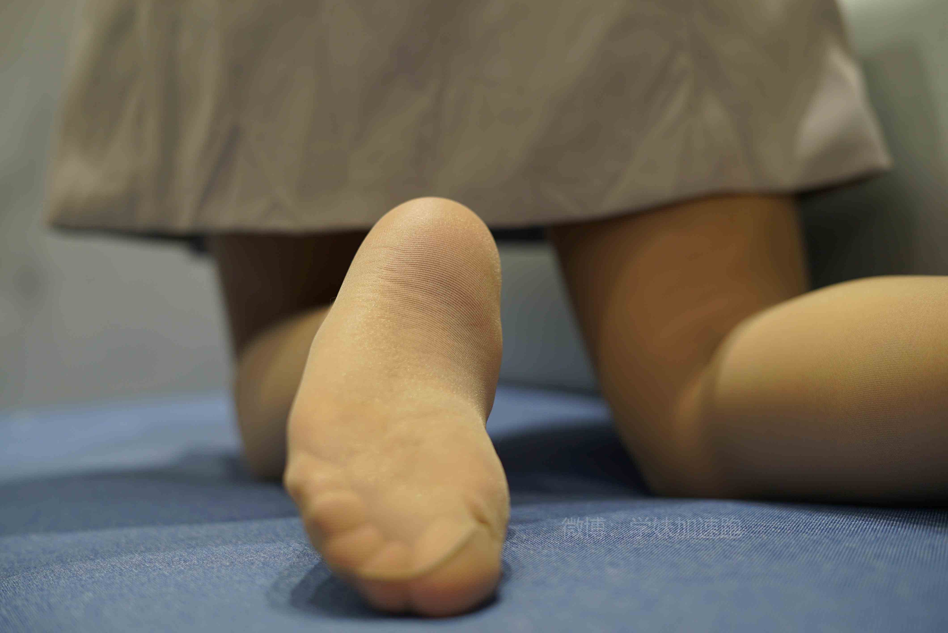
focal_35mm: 50
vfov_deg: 27.0
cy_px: 316
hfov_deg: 39.6
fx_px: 1317
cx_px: 474
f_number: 2.8
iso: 250
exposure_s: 1/60
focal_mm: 50
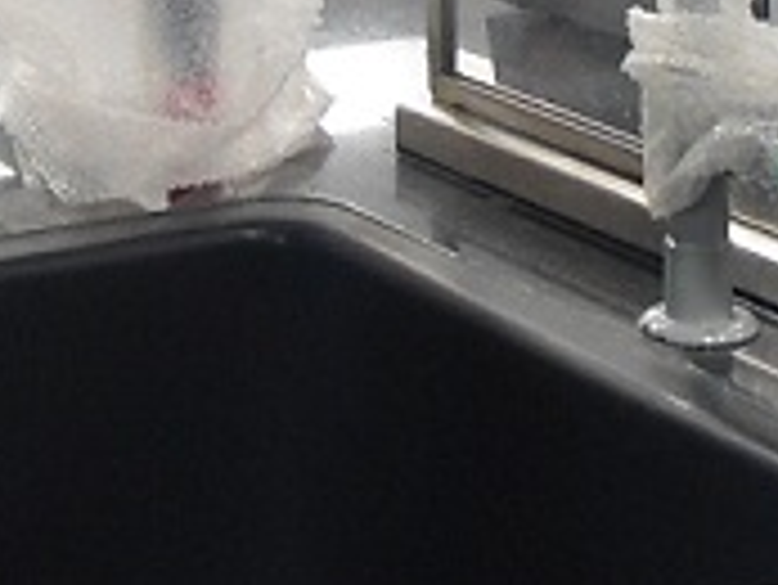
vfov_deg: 8.4
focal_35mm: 177
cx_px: 454
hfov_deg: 11.2
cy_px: 32
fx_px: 3981
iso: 100
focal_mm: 4.7
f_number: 2.8
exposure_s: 1/30
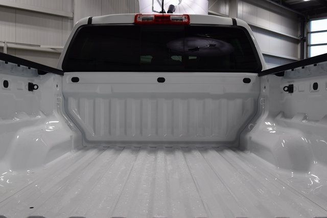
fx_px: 327
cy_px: 109
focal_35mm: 36
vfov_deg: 36.9
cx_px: 164
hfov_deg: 53.1
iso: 400
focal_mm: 24
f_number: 7.1
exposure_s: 1/40
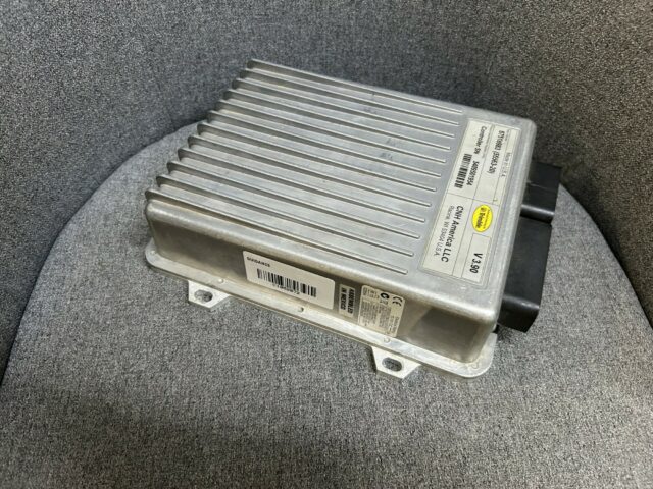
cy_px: 244
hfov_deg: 67.3
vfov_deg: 53.1
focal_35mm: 26
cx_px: 326
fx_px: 490
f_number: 1.5
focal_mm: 5.7
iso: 250
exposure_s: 1/50
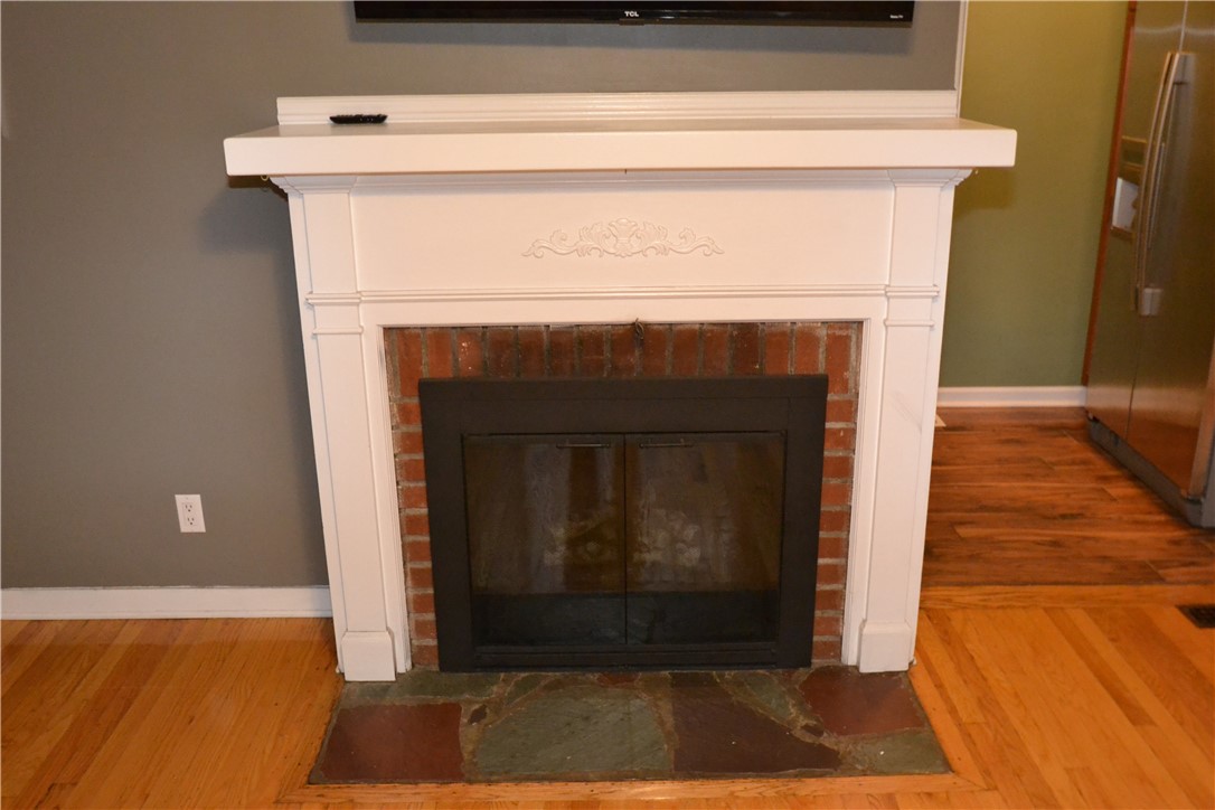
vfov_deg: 41.7
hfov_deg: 59.5
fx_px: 1063
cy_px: 405
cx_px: 608
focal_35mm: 32
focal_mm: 21
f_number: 4.5
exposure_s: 1/60
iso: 3200
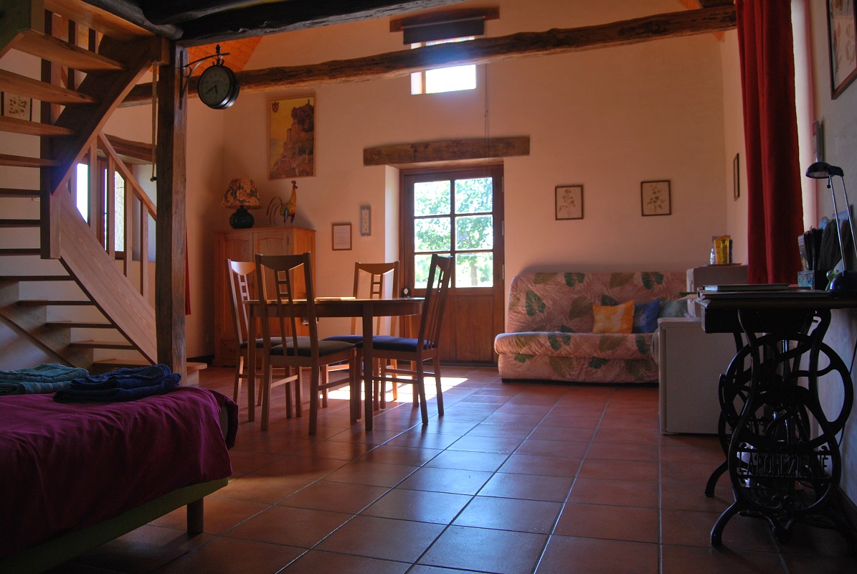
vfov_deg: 48.1
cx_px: 428
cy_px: 287
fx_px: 644
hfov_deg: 67.3
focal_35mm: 27
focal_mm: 18
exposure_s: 1/60
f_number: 5.6
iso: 200
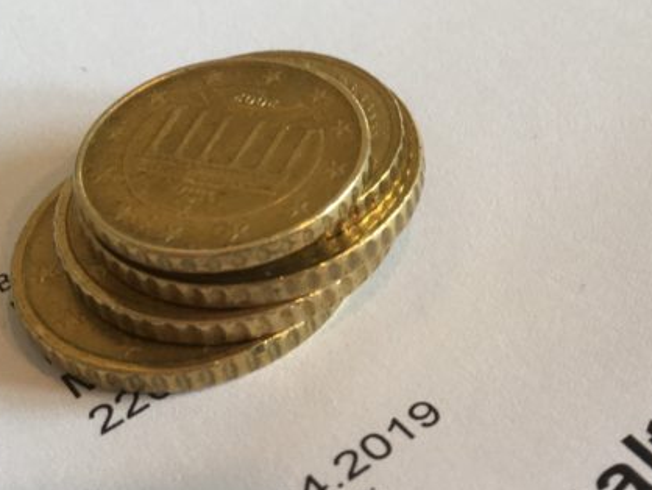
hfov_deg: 25.3
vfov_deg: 20.6
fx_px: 1338
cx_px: 725
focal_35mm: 71
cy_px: 147
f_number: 2.2
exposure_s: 1/50
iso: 32
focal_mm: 4.15
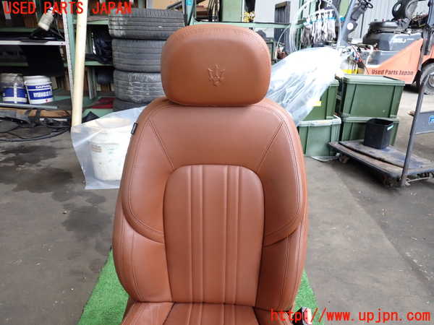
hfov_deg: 60.0
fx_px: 376
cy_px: 162
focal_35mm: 30
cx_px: 217
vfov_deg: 46.8
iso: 200
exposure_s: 1/80
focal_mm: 5.4
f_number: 2.3
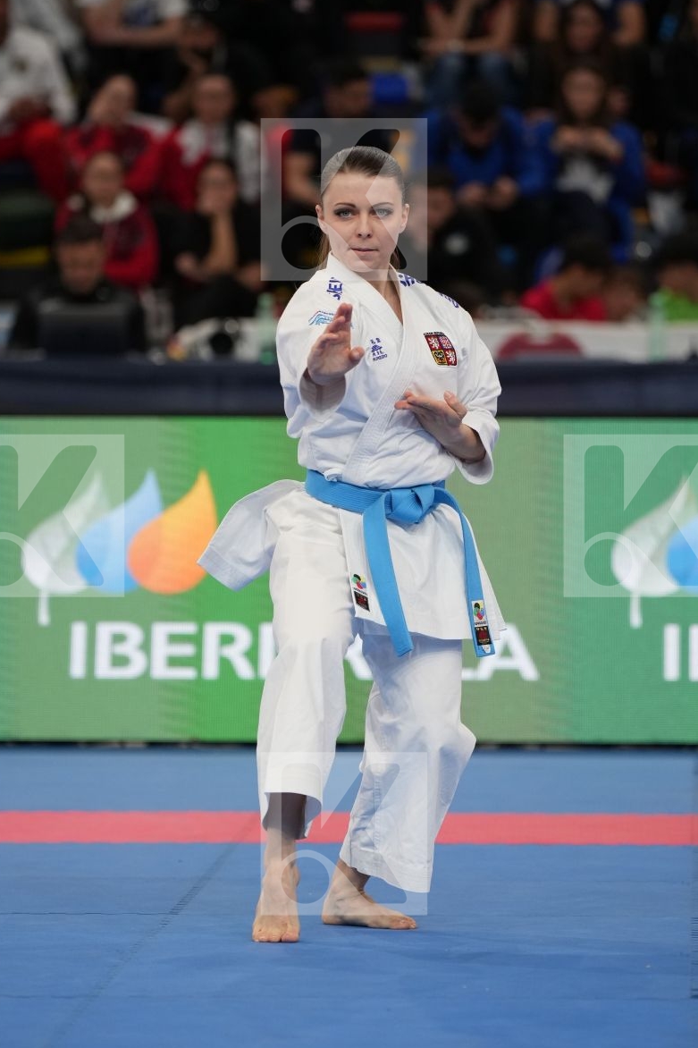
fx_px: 7447
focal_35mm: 256
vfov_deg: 8.0
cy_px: 516
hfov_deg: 5.4
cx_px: 344
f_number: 2.8
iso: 1000
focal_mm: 167
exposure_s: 1/500
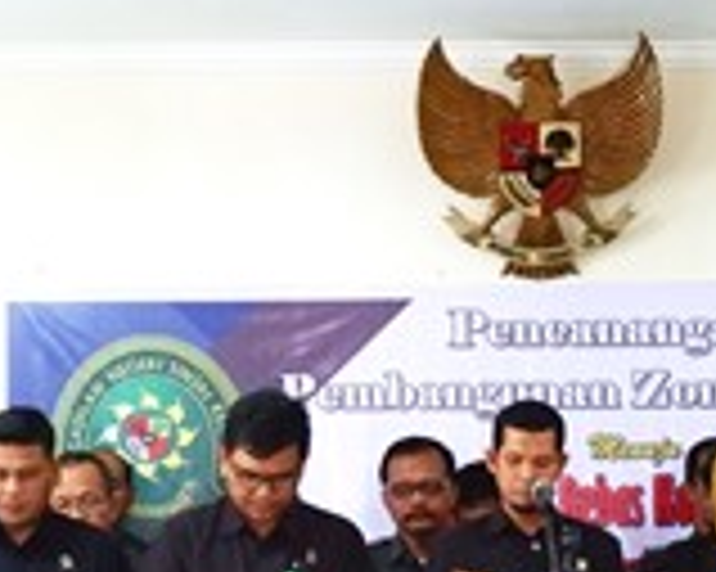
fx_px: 2965
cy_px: 583
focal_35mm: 140
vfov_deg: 10.9
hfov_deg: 13.8
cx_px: 419
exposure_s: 1/60
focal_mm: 35.5
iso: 3200
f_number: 5
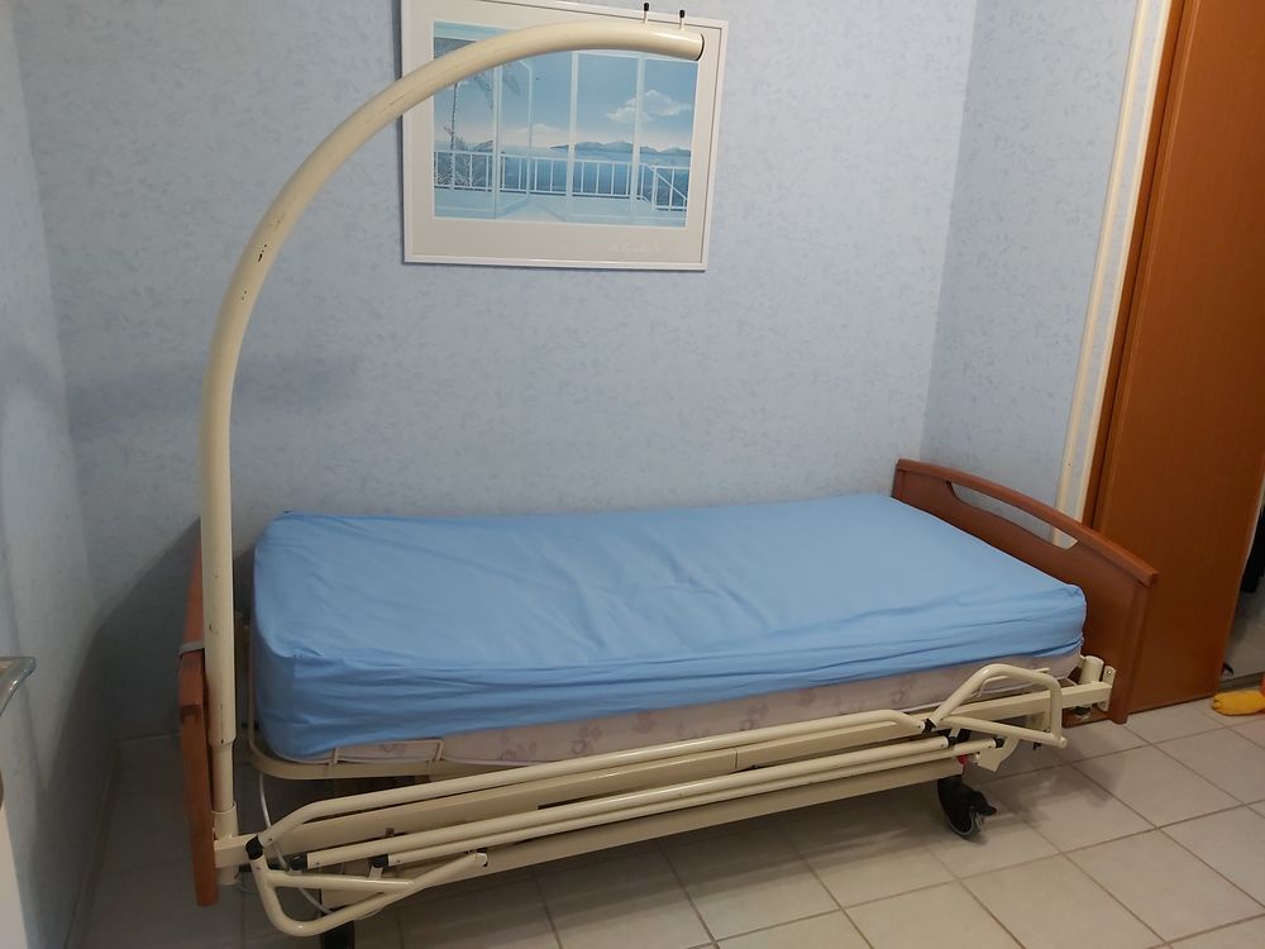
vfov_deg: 53.1
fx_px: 950
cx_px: 632
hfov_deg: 67.3
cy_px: 474
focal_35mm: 26
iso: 200
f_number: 1.7
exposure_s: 1/40
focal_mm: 3.92
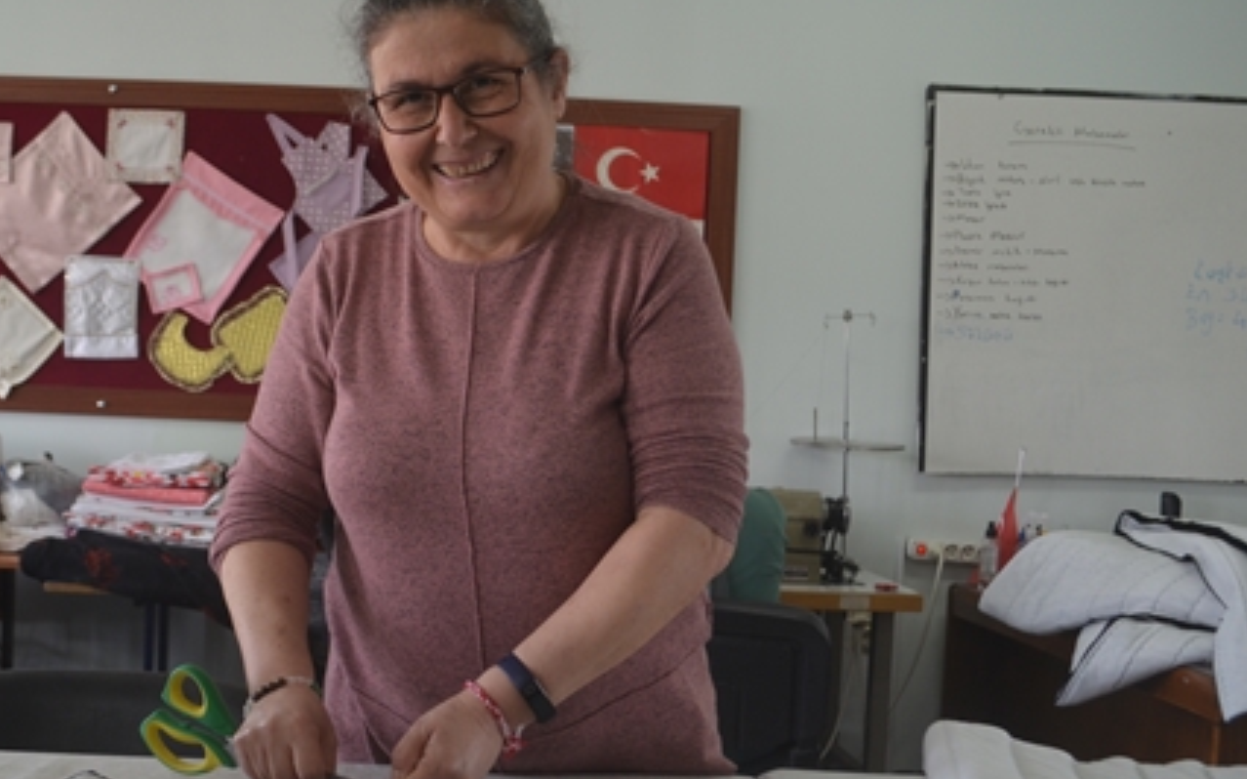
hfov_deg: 45.6
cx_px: 433
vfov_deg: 29.8
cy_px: 450
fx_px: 1461
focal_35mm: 43
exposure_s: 1/60
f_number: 4
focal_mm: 20
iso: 400
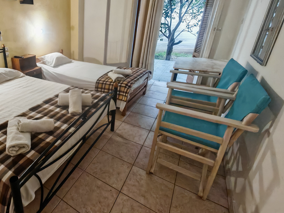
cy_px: 85
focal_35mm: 21
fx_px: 172
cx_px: 62
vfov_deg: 62.9
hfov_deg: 72.0
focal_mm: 1.82
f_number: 2
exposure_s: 1/25
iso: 1264
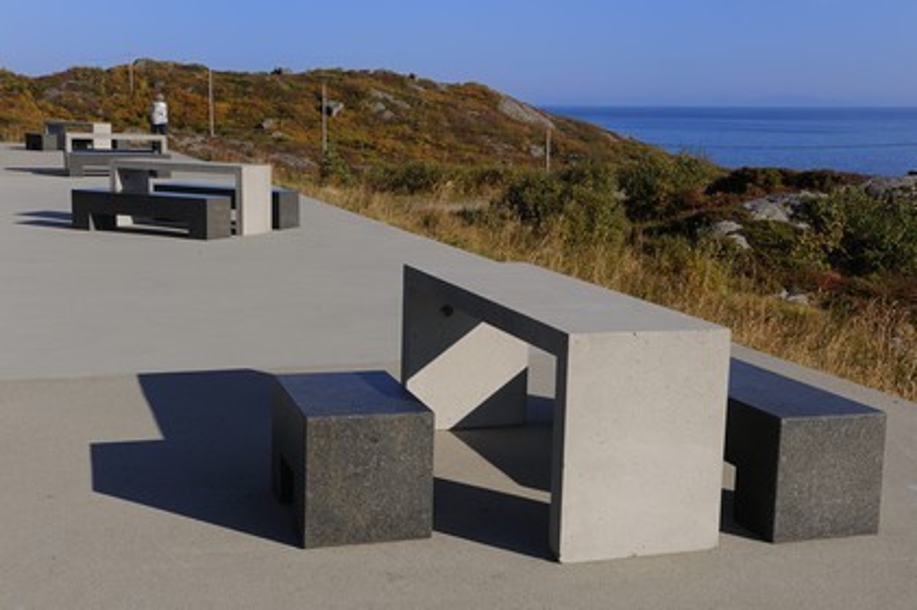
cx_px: 458
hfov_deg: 41.1
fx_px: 1222
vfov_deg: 28.0
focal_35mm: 48
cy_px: 305
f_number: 18
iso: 200
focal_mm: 48
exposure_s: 1/160
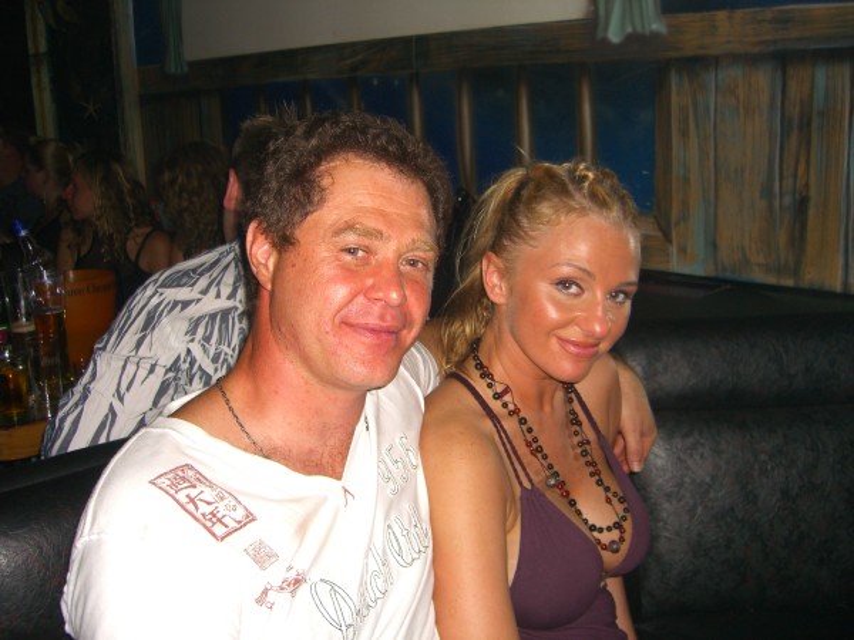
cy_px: 320
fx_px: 937
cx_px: 427
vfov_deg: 37.7
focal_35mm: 38
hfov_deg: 49.0
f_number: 2.8
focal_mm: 7.9
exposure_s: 1/60
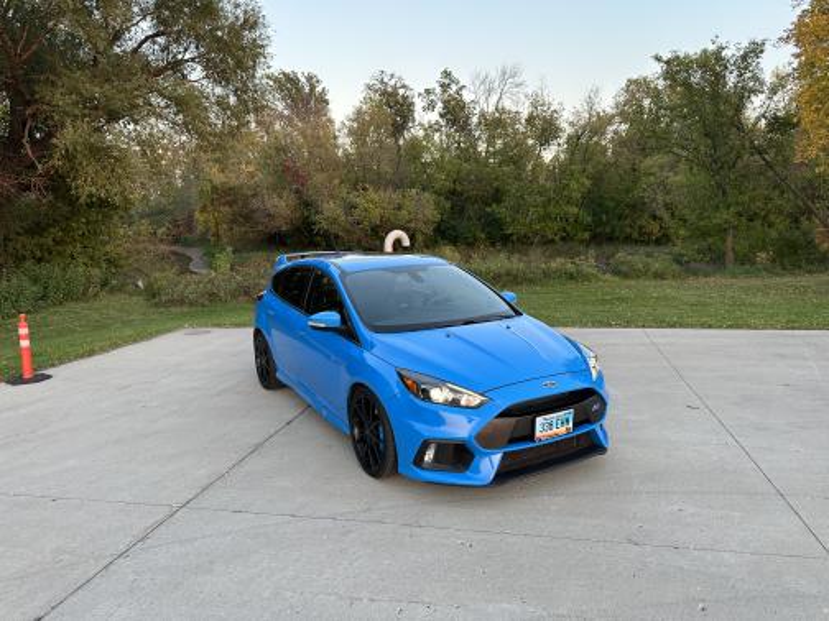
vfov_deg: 56.8
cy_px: 310
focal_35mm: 24
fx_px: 575
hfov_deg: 71.6
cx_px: 414
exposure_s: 1/127
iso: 100
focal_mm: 6.86
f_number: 1.78
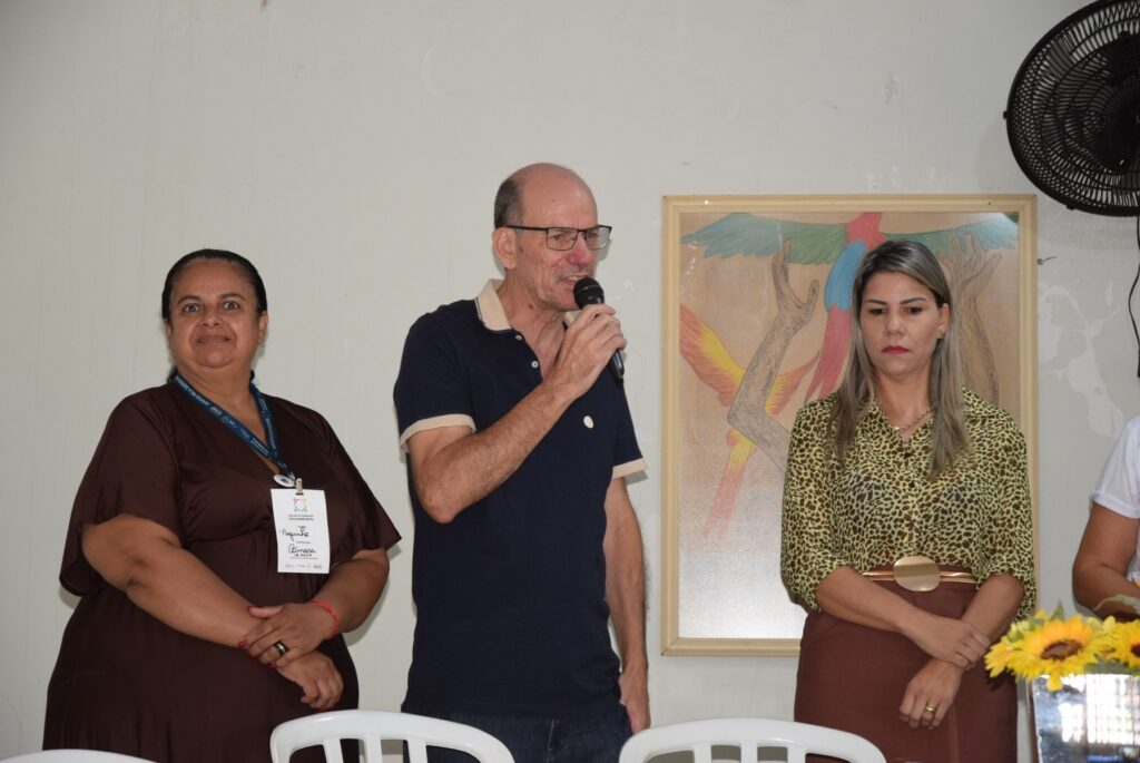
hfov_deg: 19.4
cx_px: 570
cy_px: 382
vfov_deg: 13.1
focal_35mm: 105
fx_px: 3328
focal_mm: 70
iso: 800
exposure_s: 1/60
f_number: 4.5
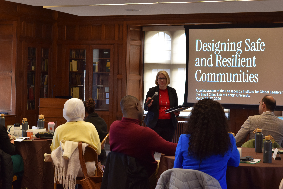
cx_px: 142
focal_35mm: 82
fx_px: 648
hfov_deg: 24.6
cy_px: 94
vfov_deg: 16.6
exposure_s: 1/15
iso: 450
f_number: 6.3
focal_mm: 55
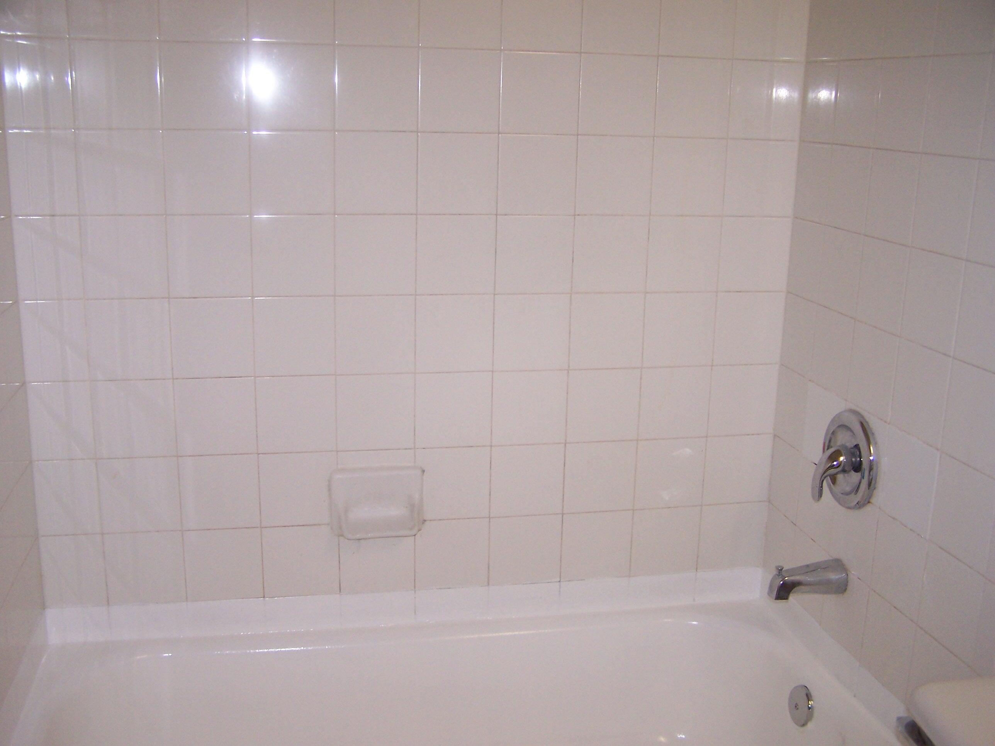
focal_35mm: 38
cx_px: 498
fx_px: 1092
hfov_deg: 49.0
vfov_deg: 37.7
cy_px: 373
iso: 140
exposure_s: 1/60
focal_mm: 6.3
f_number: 2.8
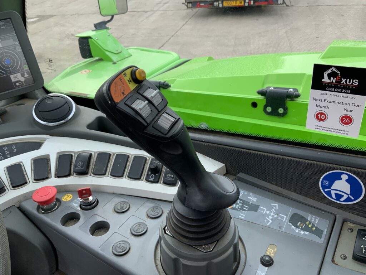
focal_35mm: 29
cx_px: 183
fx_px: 307
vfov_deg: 48.2
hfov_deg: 61.7
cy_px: 138
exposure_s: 1/249
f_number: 1.8
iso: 16
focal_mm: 3
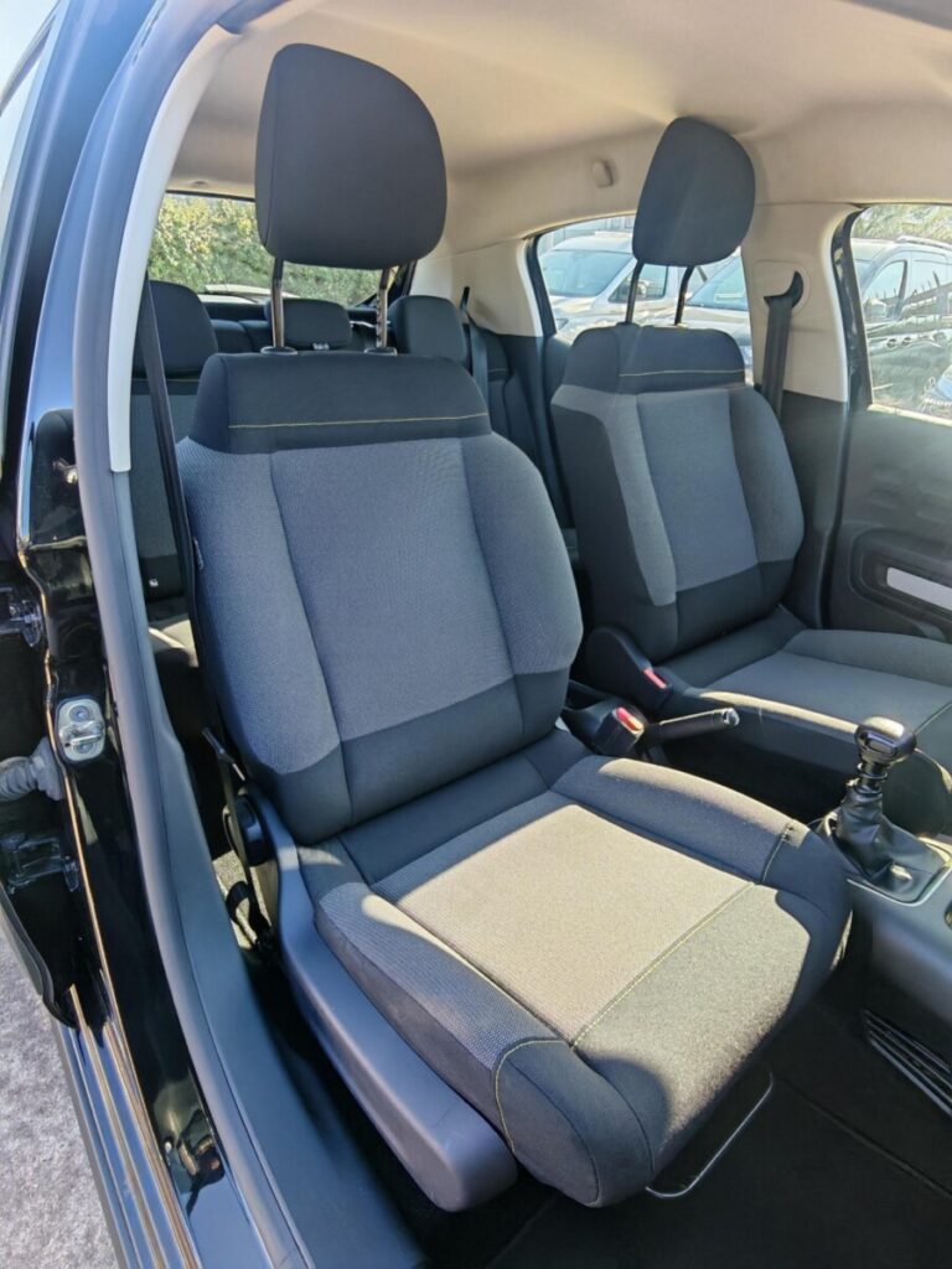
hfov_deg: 71.6
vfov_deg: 87.8
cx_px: 476
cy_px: 634
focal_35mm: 18
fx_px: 660
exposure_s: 1/100
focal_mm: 1.82
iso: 50
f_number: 2
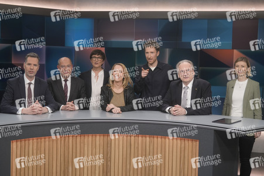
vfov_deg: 29.8
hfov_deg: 43.6
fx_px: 330
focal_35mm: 45
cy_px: 88
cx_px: 132
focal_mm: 30
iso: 640
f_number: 2.2
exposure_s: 1/320
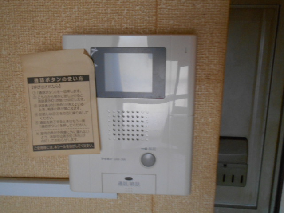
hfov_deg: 54.0
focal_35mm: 34
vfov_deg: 41.8
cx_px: 142
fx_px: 279
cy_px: 106
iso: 400
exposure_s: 1/30
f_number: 3.6
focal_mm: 5.8
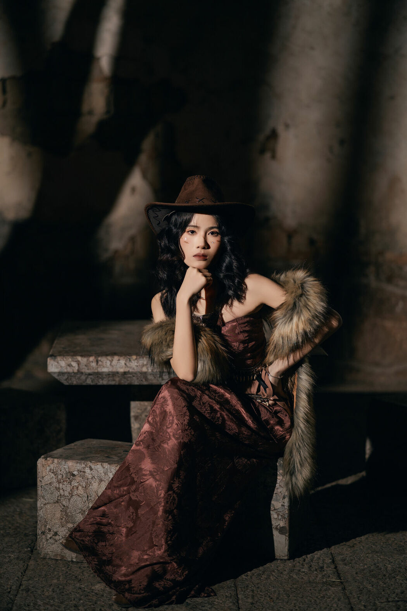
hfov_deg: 16.1
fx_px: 1441
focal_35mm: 85
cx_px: 204
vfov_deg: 23.9
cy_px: 306
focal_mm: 85
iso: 125
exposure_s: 1/160
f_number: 1.8
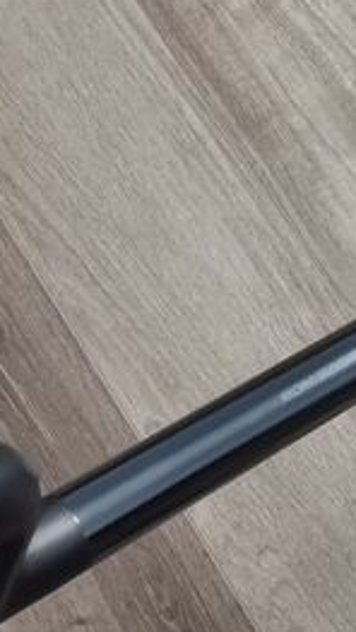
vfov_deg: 22.3
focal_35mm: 94
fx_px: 1577
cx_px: 609
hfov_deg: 12.0
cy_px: 101
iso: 320
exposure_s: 1/100
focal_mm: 4.75
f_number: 1.8
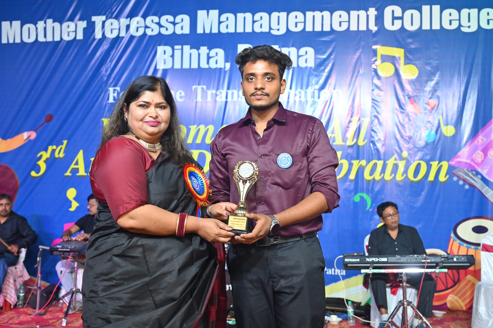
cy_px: 164
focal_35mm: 38
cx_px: 246
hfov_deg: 50.7
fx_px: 520
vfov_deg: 35.0
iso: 800
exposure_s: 1/100
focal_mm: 38
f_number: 4.5
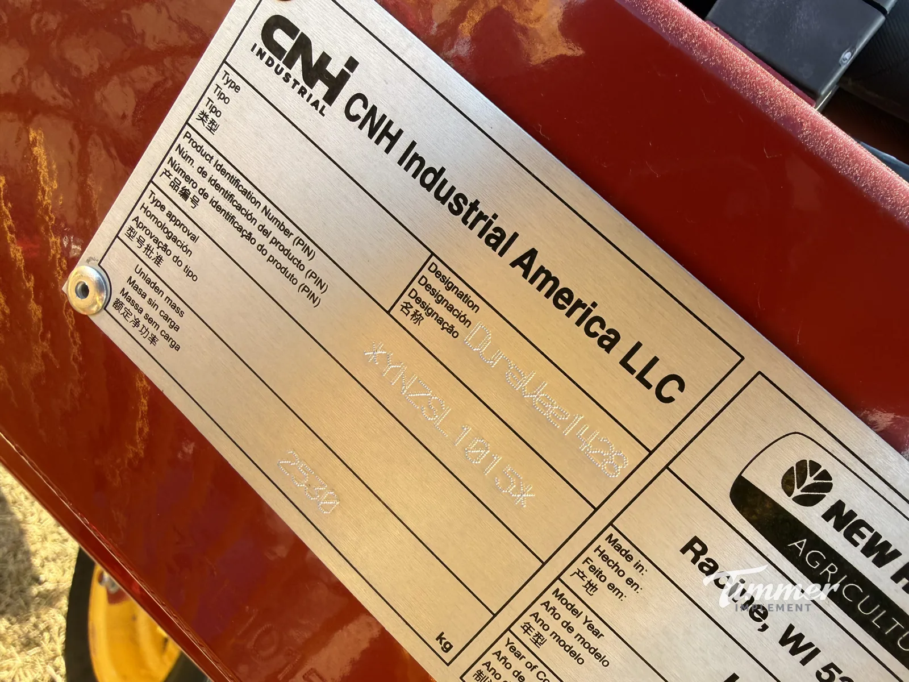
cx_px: 454
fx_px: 630
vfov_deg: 56.8
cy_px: 341
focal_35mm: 24
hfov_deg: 71.6
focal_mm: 2.22
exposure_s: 1/118
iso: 40
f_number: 2.2
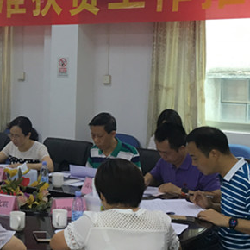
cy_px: 88
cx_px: -25
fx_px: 613
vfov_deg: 23.0
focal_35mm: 75
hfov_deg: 21.8
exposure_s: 1/33
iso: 32
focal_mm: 4.15
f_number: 2.2
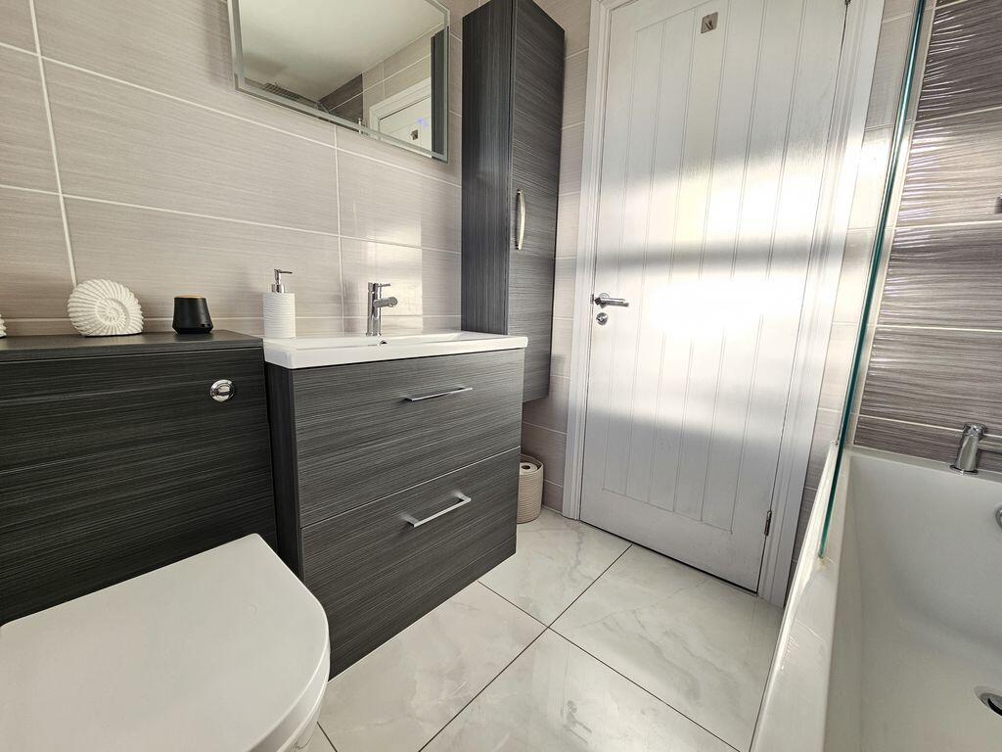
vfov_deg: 89.9
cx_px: 501
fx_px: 376
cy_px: 376
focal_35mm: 13
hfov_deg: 106.2
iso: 50
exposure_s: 1/109
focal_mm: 2.2
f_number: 2.2
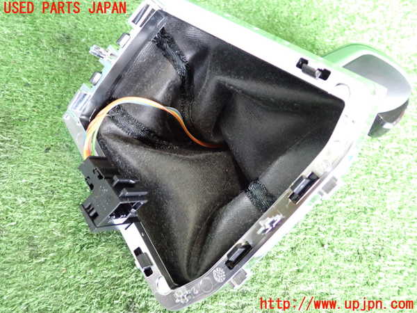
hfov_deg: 56.8
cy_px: 156
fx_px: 385
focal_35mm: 32
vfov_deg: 44.2
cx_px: 208
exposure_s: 1/30
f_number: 2.4
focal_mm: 5.79
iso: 800
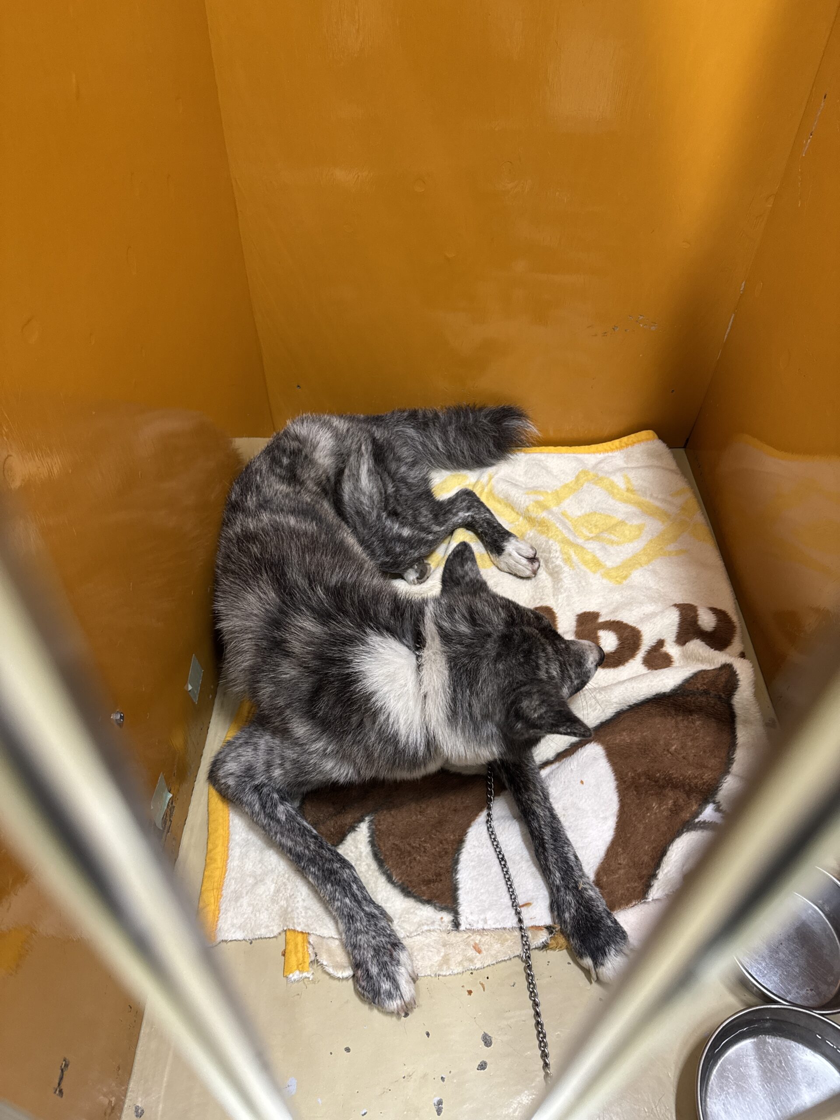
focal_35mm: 24
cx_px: 420
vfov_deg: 71.6
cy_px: 560
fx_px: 777
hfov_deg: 56.8
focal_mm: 6.76
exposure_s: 1/60
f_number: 1.78
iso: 250
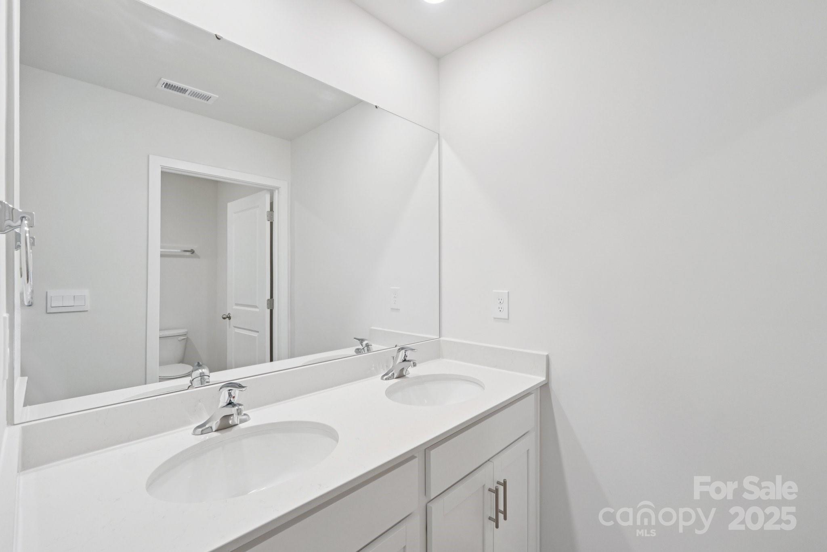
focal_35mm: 15
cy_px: 276
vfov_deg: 77.3
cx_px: 414
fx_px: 345
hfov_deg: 100.4
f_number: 8
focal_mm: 10
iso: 400
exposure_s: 1/10
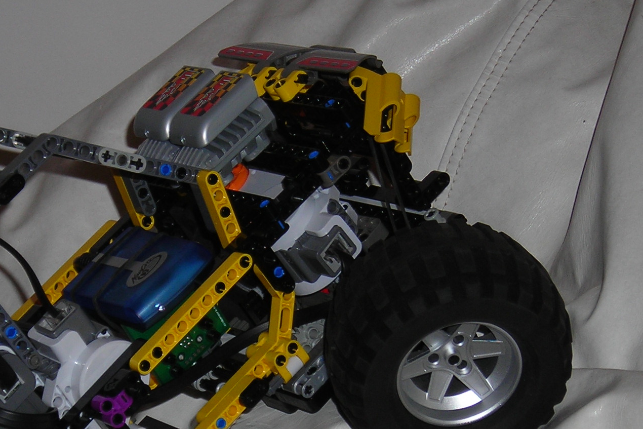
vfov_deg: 9.8
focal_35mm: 138
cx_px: 216
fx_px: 2465
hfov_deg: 14.8
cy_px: 460
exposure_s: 1/60.1
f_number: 3.9
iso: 50
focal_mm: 10.8
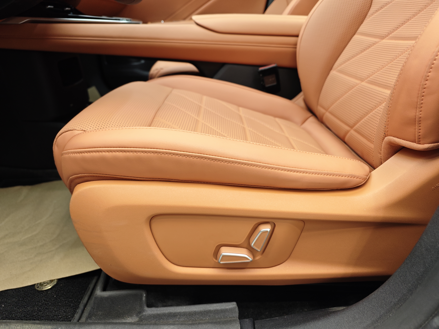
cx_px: 220
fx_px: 292
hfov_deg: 73.9
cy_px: 164
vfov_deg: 58.9
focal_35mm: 23
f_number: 1.9
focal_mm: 8.7
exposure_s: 1/33.3
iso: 500
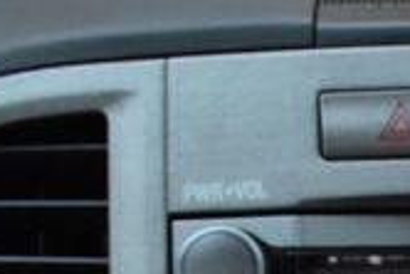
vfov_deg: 10.2
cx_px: 677
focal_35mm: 127
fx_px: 1448
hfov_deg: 14.6
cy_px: 504
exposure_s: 1/40
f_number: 7.1
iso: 2500
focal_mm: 22
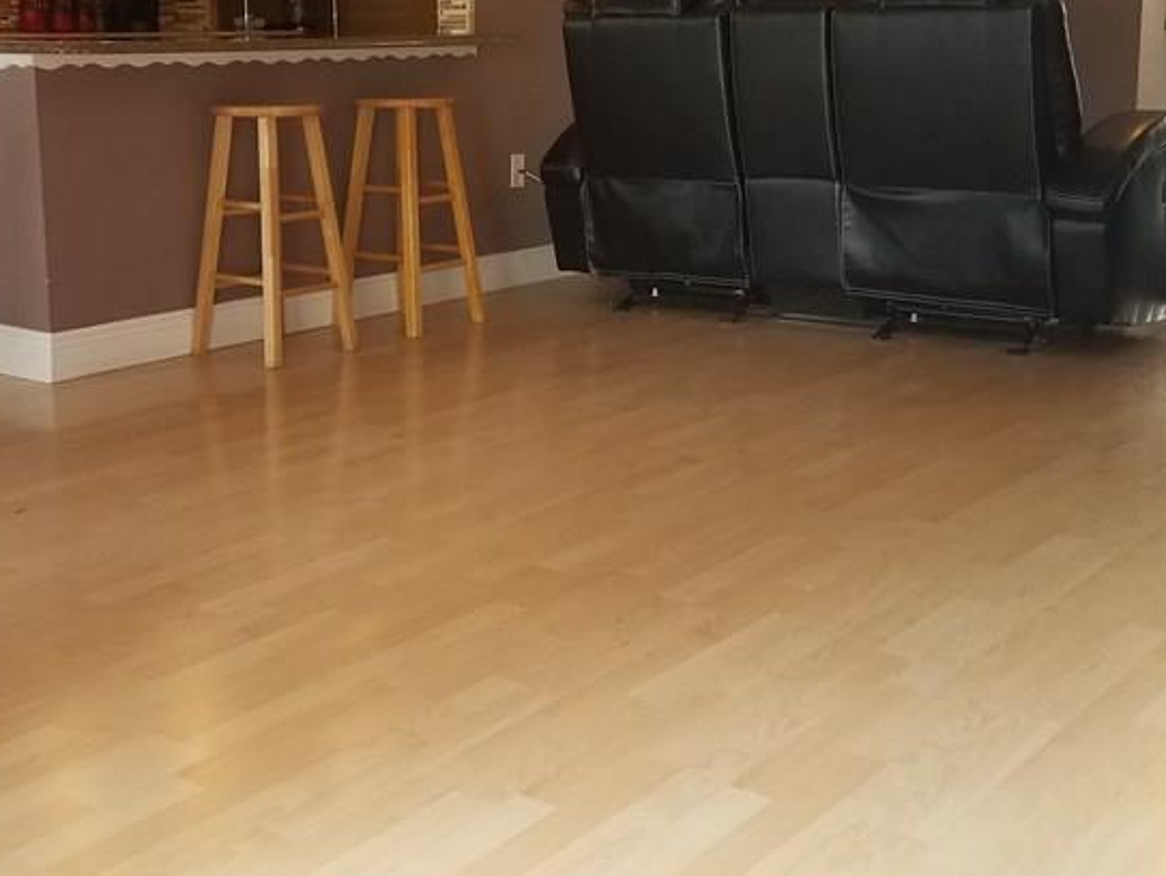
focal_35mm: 49
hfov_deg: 38.8
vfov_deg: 29.4
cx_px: 492
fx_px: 1652
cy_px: 253
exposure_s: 1/60
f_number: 1.7
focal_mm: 4.2
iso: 125
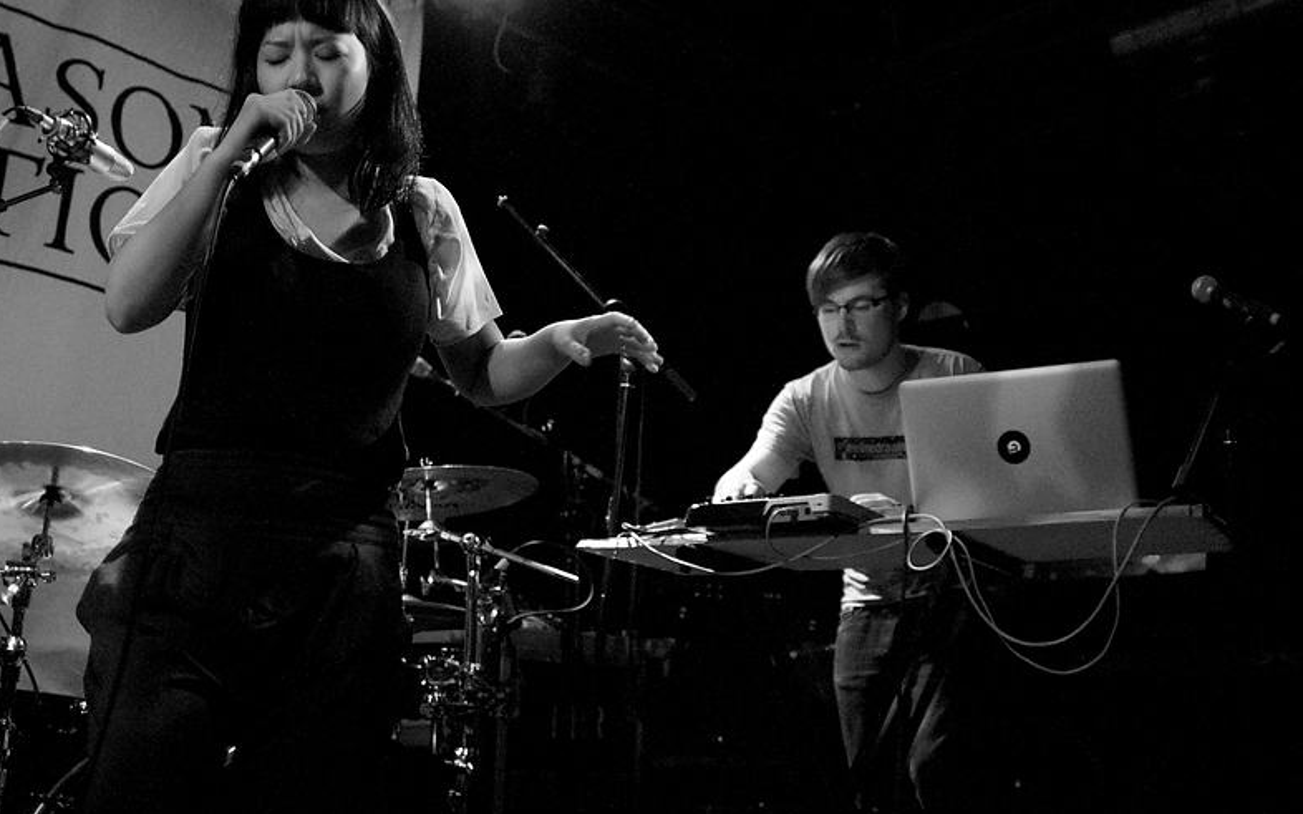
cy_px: 325
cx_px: 577
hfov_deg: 55.2
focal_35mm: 35
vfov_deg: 36.1
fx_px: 1243
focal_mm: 20
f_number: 1.8
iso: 800
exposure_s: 1/100
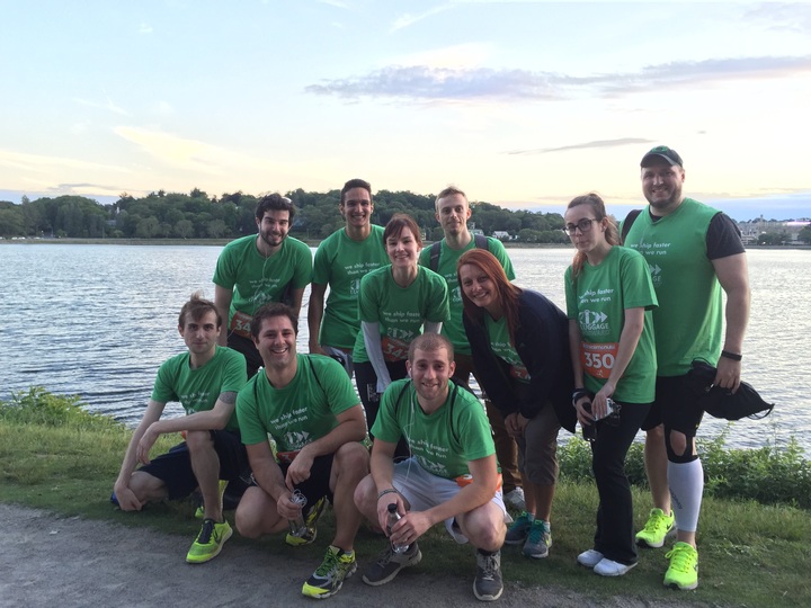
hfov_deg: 61.7
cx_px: 406
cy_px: 304
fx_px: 679
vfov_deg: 48.2
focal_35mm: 29
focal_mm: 4.15
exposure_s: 1/30
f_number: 2.2
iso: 40
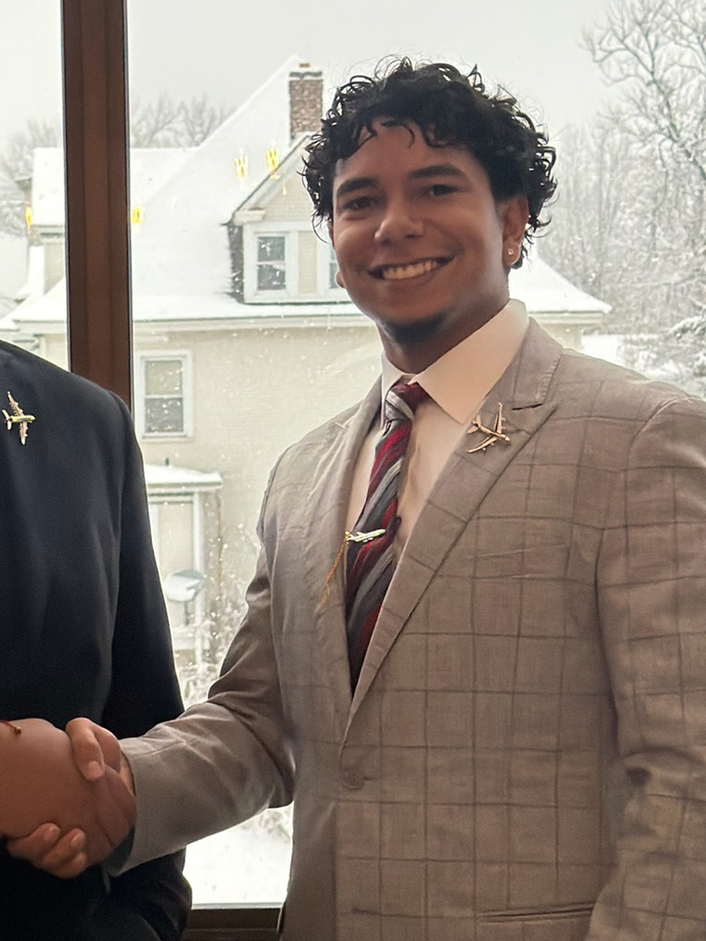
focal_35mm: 98
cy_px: 677
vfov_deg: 19.9
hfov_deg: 15.0
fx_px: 2666
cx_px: 150
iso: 320
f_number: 1.78
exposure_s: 1/1429
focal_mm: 6.76
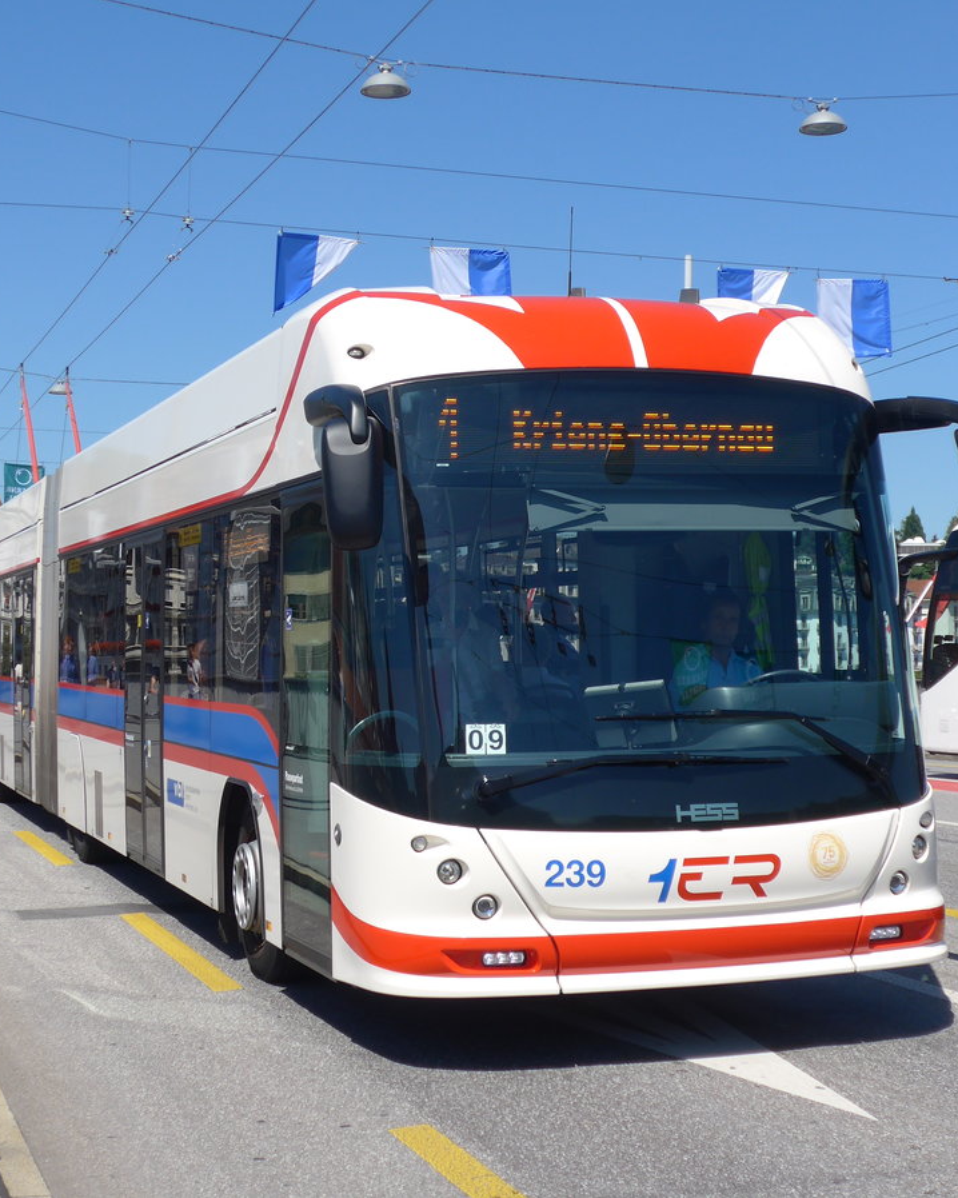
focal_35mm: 60
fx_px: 2127
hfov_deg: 25.4
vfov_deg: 31.5
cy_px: 599
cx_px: 439
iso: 80
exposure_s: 1/2000
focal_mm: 9.5
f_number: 3
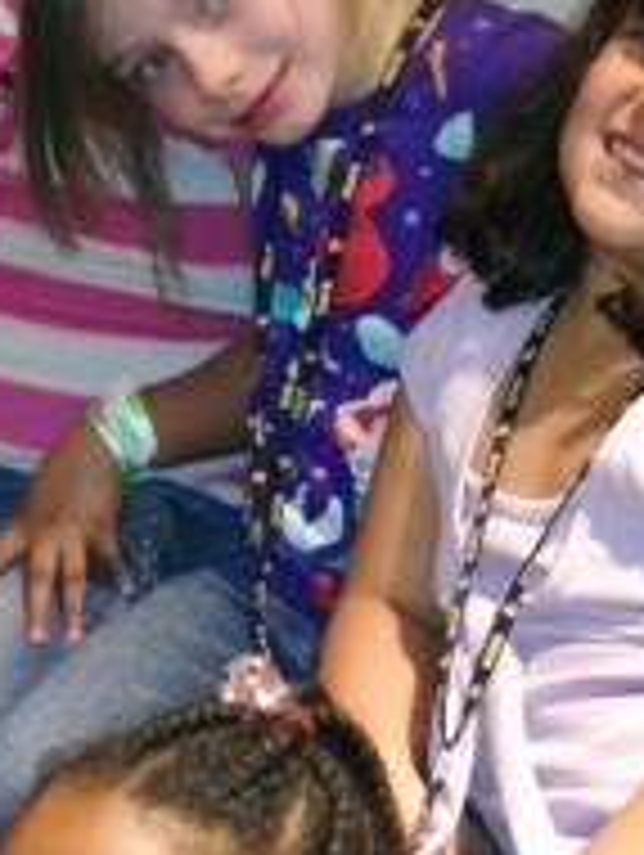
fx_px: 2747
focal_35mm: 111
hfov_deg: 13.1
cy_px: 828
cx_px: -59
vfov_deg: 17.3
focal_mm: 4.12
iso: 160
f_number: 2.4
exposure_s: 1/16
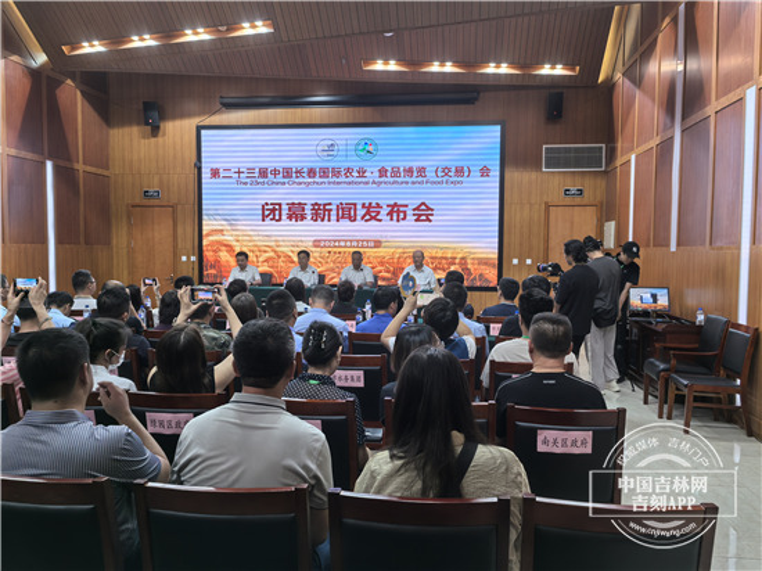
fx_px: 594
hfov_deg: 65.3
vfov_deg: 51.3
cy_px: 286
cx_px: 381
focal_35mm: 27
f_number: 2
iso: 125
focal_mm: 5.75
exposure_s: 1/100
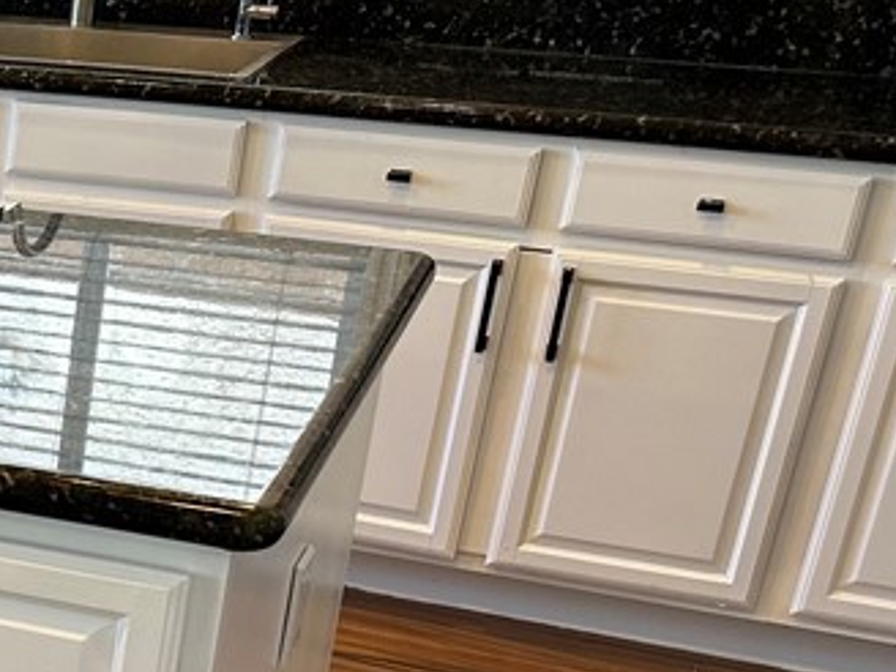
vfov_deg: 19.3
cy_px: 609
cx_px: -443
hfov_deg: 21.7
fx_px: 1941
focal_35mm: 75
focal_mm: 6.86
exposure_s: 1/120
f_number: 1.78
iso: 125
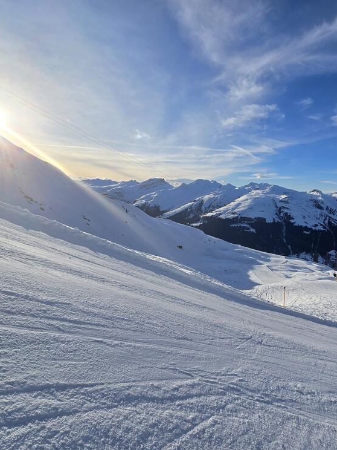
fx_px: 234
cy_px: 225
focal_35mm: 18
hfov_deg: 69.5
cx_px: 225
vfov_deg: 87.8
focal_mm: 2.2
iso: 50
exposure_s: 1/5089
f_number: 2.2
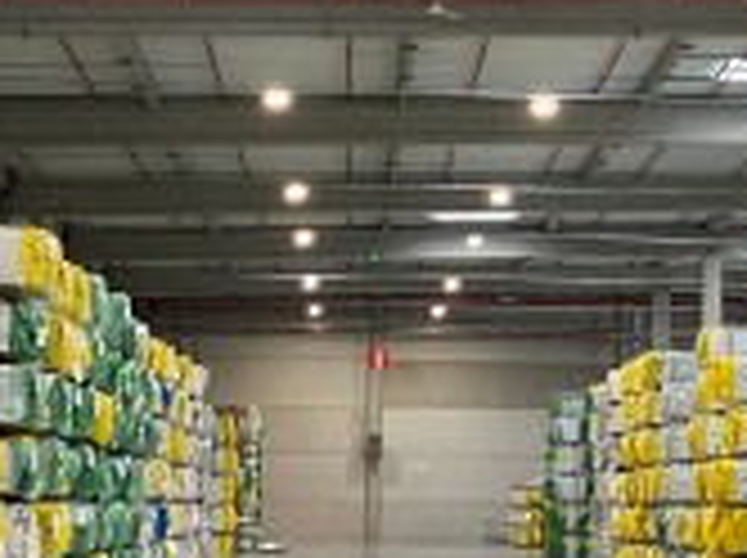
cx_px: 540
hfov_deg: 21.0
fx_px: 2004
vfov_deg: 15.8
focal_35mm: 93
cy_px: 218
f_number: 1.8
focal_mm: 3.99
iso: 100
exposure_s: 1/60
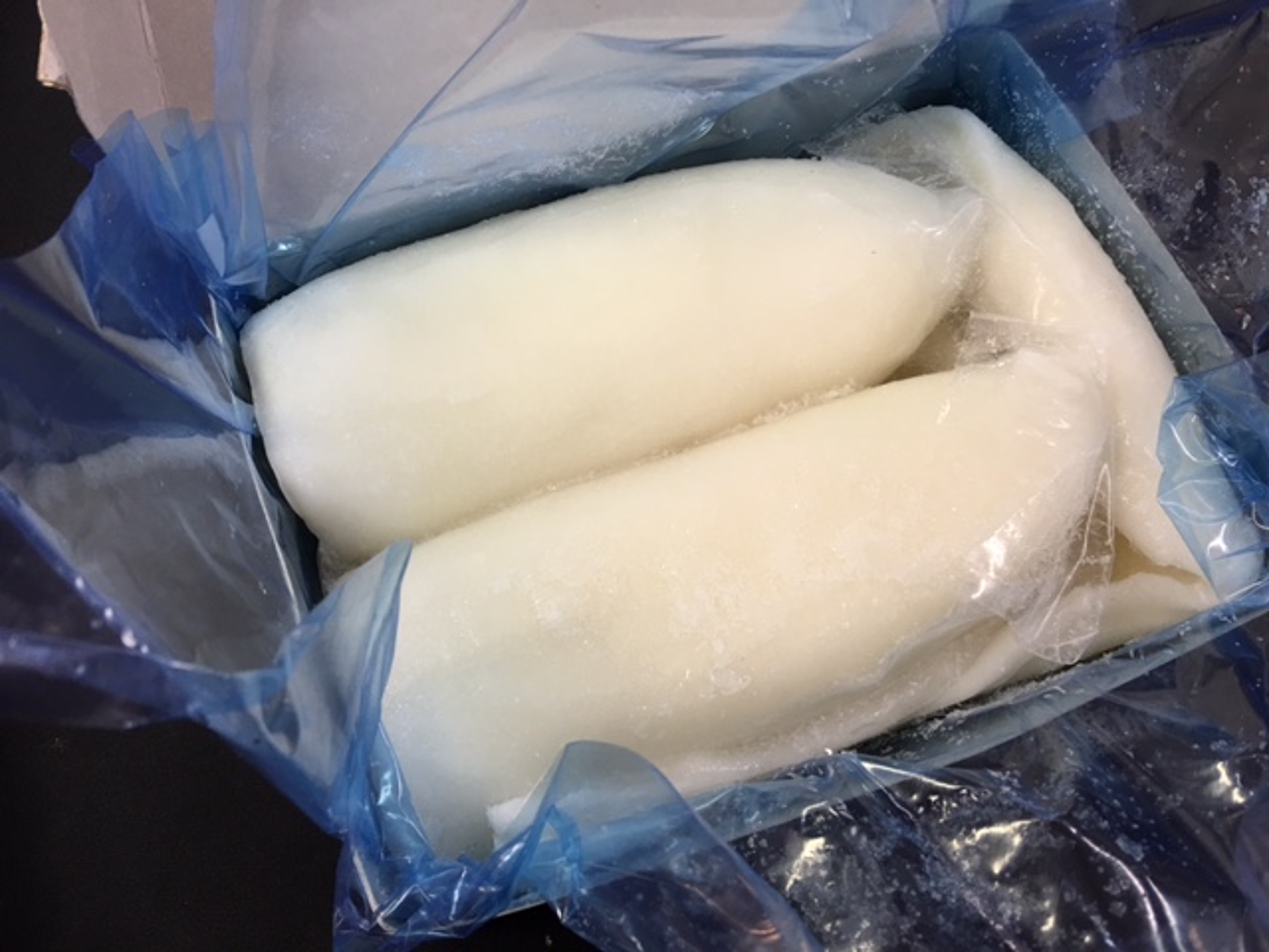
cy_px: 476
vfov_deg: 48.2
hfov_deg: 61.7
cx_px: 634
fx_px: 1063
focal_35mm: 29
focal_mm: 4.15
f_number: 2.2
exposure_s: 1/15
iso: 32
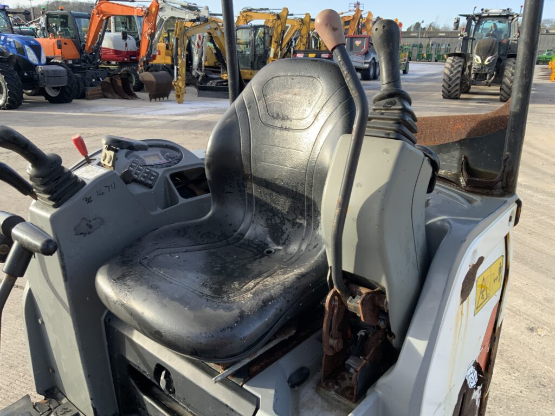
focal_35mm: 29
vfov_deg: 48.2
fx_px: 465
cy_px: 208
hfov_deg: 61.7
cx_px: 278
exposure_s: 1/318
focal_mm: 3
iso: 16
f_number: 1.8
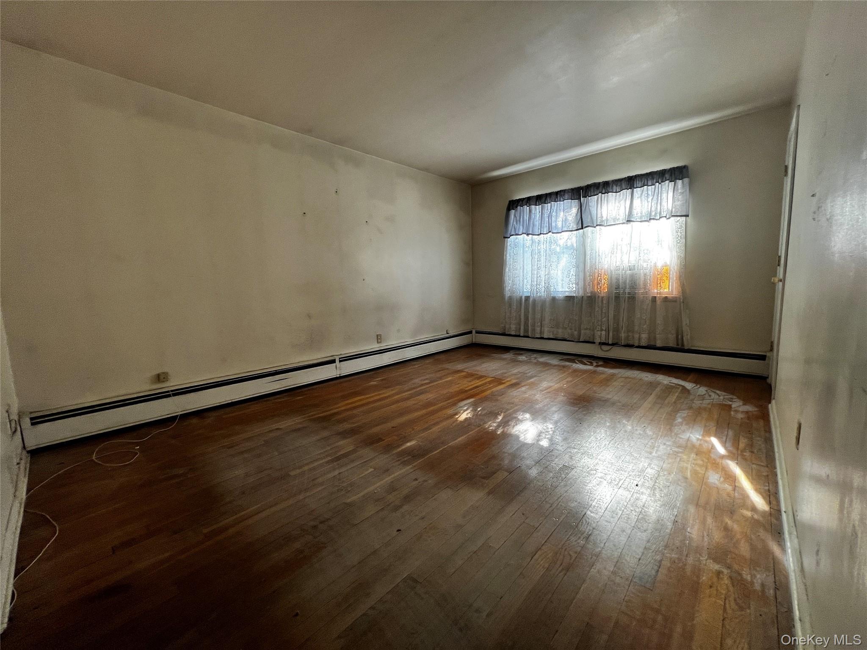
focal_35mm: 13
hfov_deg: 106.2
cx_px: 434
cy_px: 325
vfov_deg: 89.9
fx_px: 326
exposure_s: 1/60
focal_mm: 1.57
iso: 125
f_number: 1.8
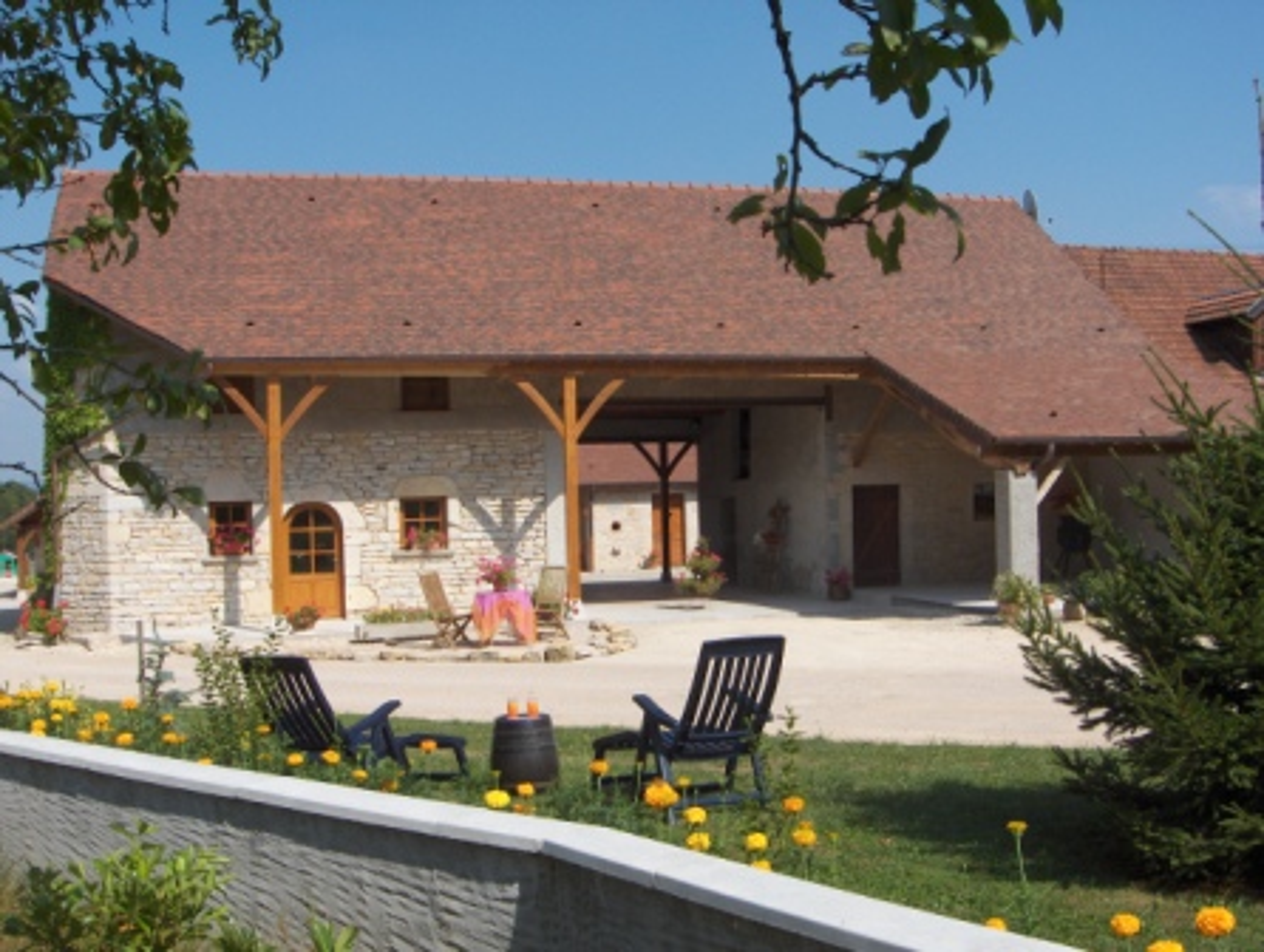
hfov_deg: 47.8
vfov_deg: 36.9
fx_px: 1426
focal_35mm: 39
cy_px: 476
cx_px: 632
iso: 100
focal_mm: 8
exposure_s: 1/813
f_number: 4.8
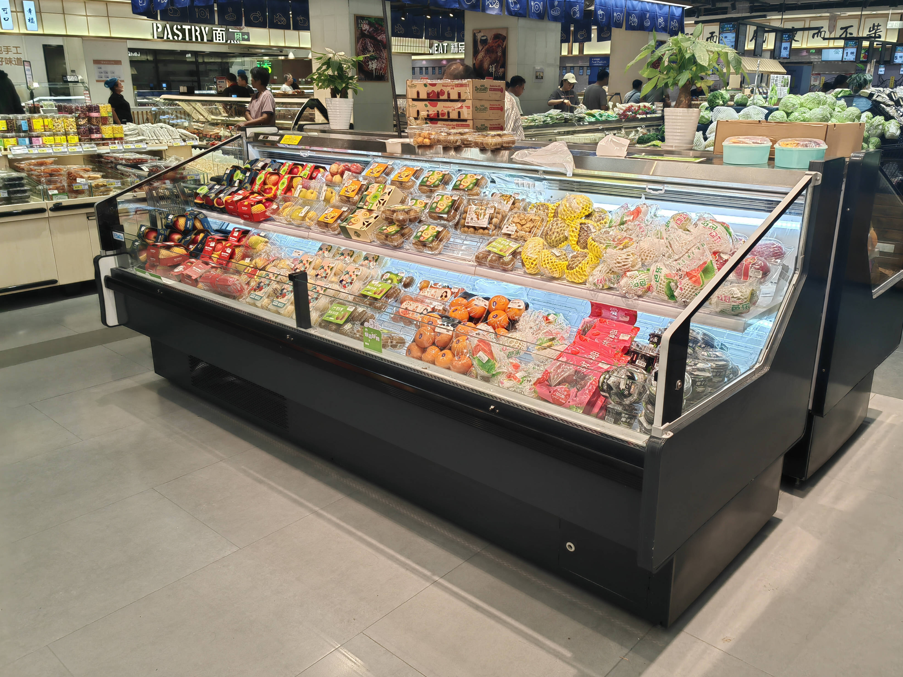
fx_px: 730
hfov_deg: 63.4
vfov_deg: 49.7
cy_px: 328
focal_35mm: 28
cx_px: 465
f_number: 1.8
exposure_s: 1/238
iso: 50
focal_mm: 5.54
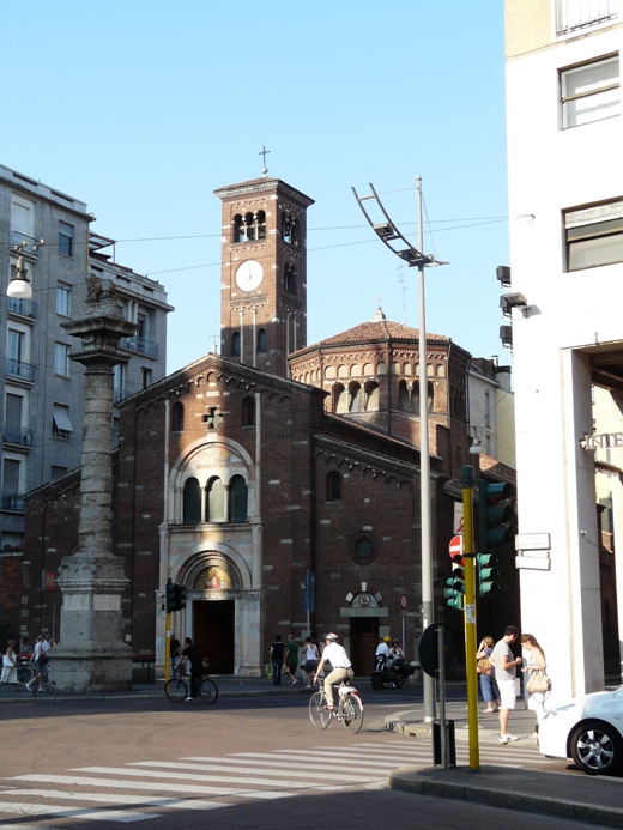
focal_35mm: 56
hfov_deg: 26.1
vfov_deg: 34.3
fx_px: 1343
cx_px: 312
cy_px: 415
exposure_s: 1/250
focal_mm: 9.2
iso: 100
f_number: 4.5
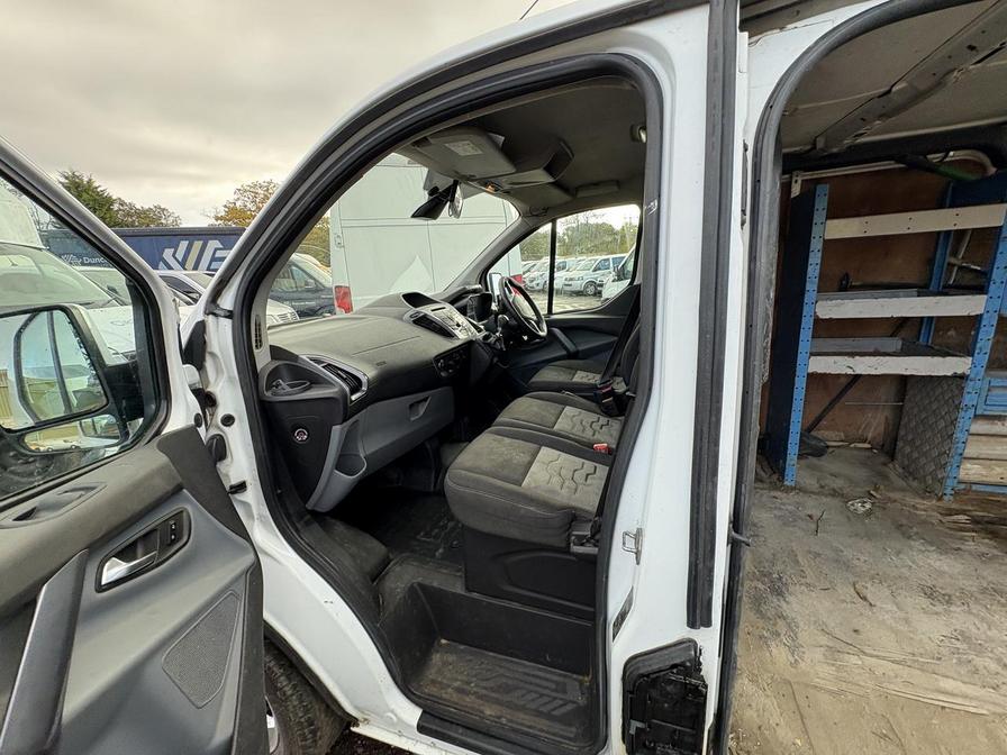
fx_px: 407
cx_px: 504
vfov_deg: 85.7
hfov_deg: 102.1
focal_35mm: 14
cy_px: 378
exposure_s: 1/99
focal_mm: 2.22
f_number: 2.2
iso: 40
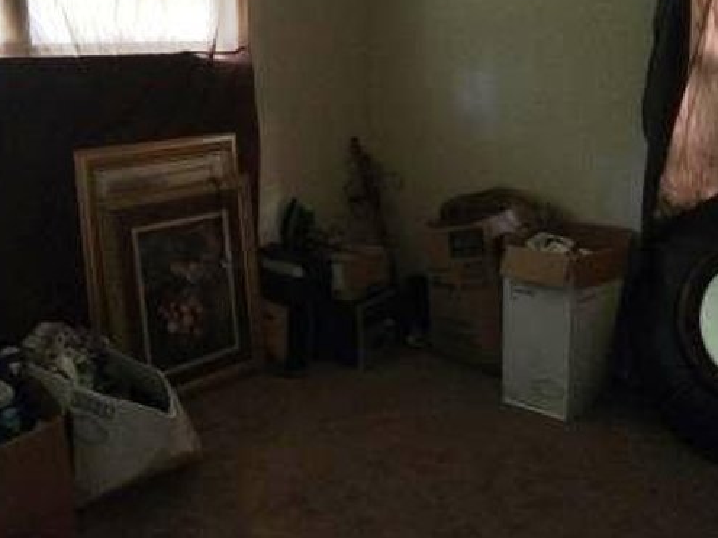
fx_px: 767
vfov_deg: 38.6
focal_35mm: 37
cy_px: 234
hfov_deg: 49.9
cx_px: 301
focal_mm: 4.15
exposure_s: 1/15
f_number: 2.2
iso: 640
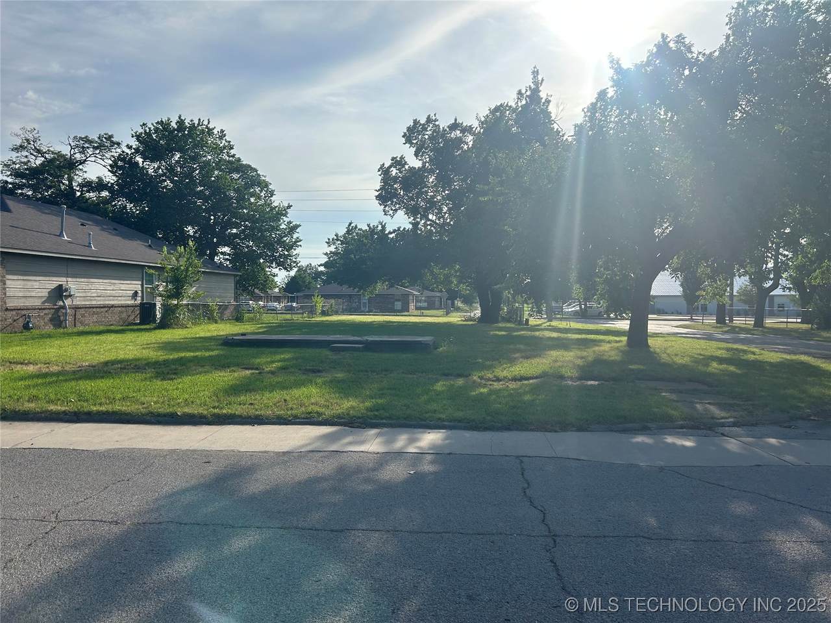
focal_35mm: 26
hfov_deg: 67.3
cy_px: 312
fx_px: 624
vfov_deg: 53.1
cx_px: 416
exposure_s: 1/4831
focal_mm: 5.7
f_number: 1.5
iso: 50
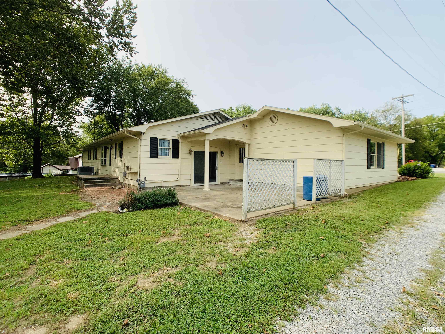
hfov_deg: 67.3
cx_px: 222
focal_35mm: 26
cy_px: 167
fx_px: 334
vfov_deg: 53.1
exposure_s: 1/1447
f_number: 1.8
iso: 25
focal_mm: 4.25
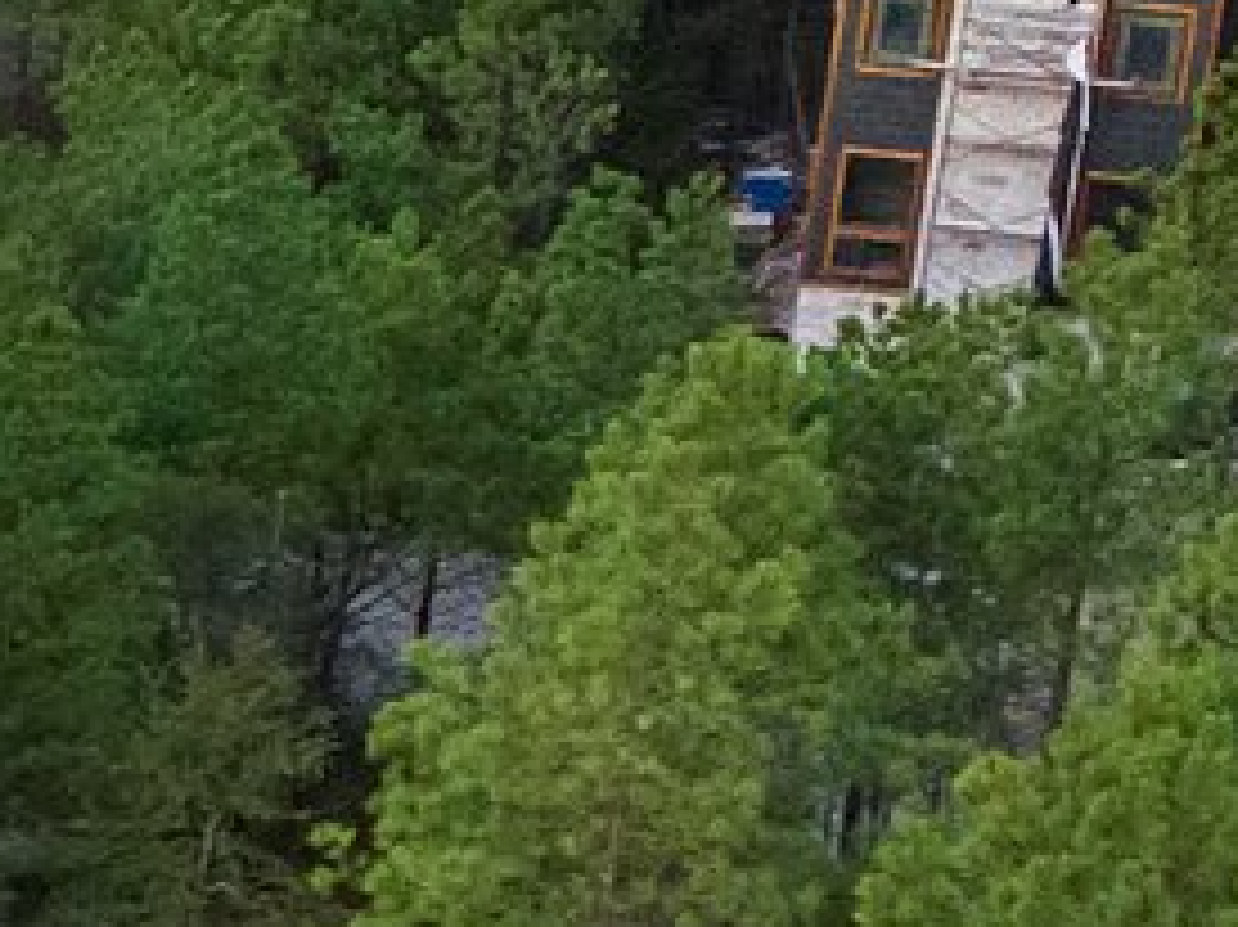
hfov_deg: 10.0
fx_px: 6399
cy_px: 1123
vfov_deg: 8.2
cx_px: -1445
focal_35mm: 179
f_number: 2.8
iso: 400
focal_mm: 12.29
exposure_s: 1/100
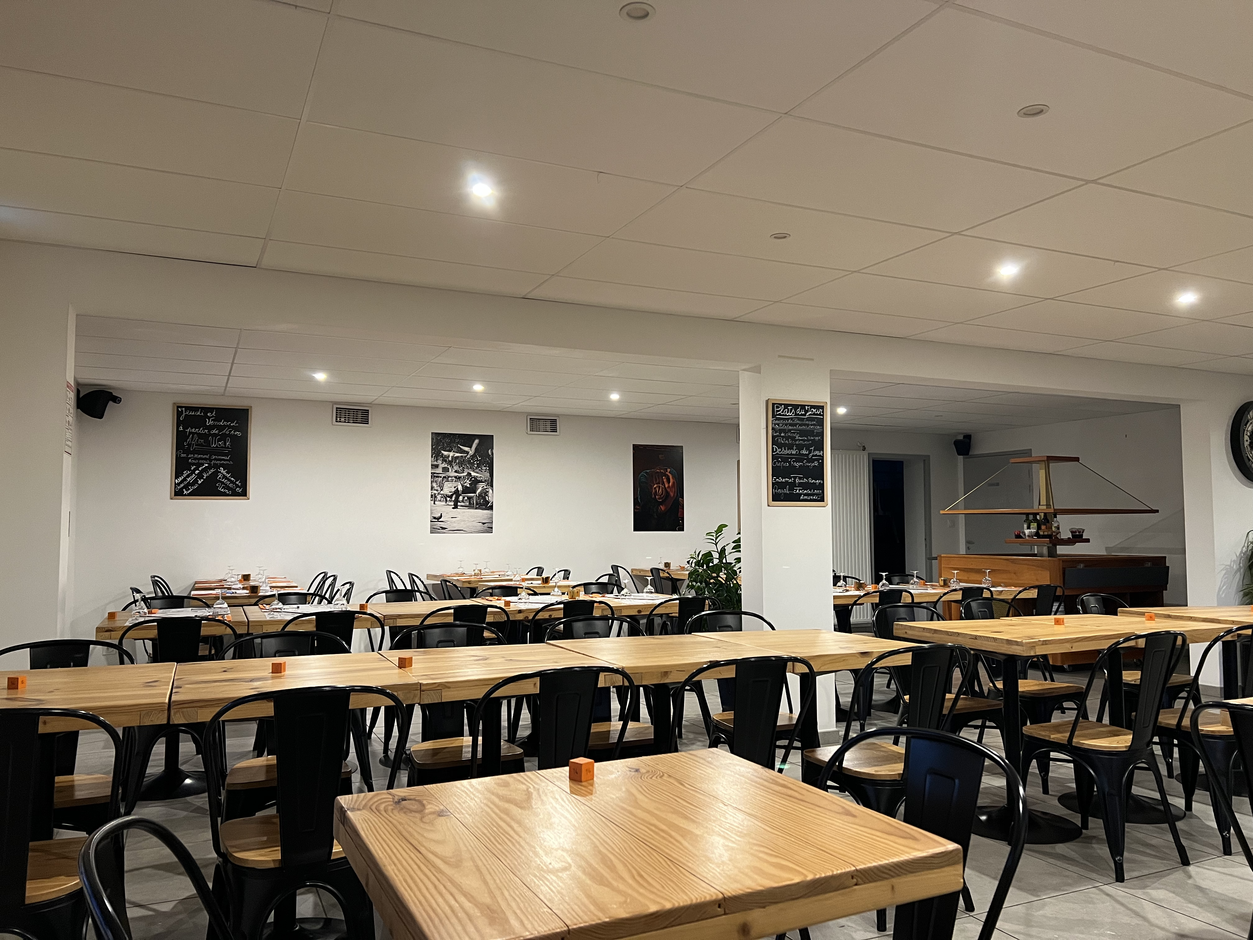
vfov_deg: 53.1
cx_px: 626
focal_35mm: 26
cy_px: 470
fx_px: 941
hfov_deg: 67.3
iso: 250
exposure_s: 1/50
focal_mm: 5.7
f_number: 1.5
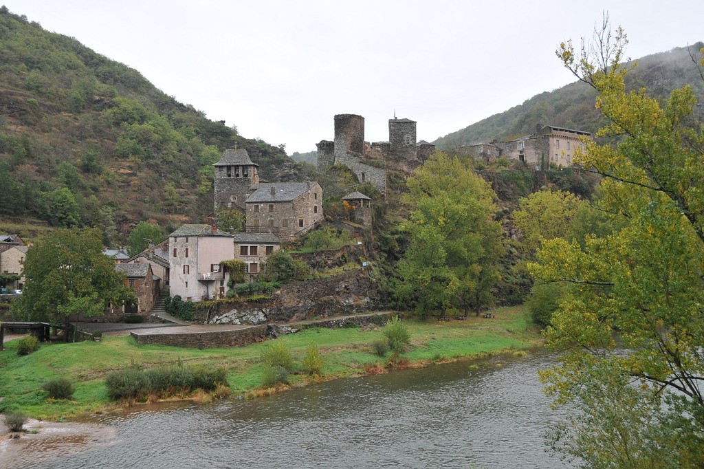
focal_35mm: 44
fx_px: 850
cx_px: 352
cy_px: 234
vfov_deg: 30.8
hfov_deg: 45.0
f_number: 5
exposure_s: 1/100
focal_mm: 29
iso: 200
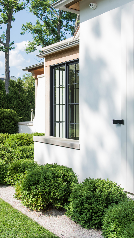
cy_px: 110
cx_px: 54
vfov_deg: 50.4
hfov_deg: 29.6
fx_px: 253
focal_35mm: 40
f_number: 5.6
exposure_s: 1/320
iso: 100
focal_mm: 34
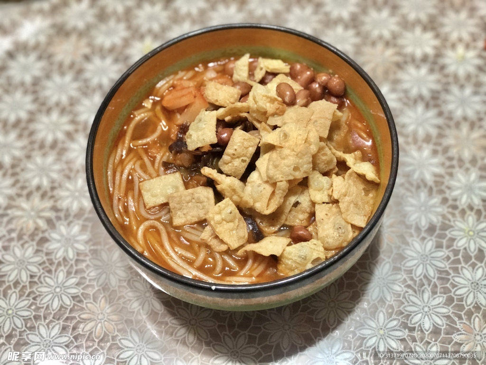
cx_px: 243
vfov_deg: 25.7
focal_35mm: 57
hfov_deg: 33.8
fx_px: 800
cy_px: 182
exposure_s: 1/30
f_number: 2.8
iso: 500
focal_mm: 6.6
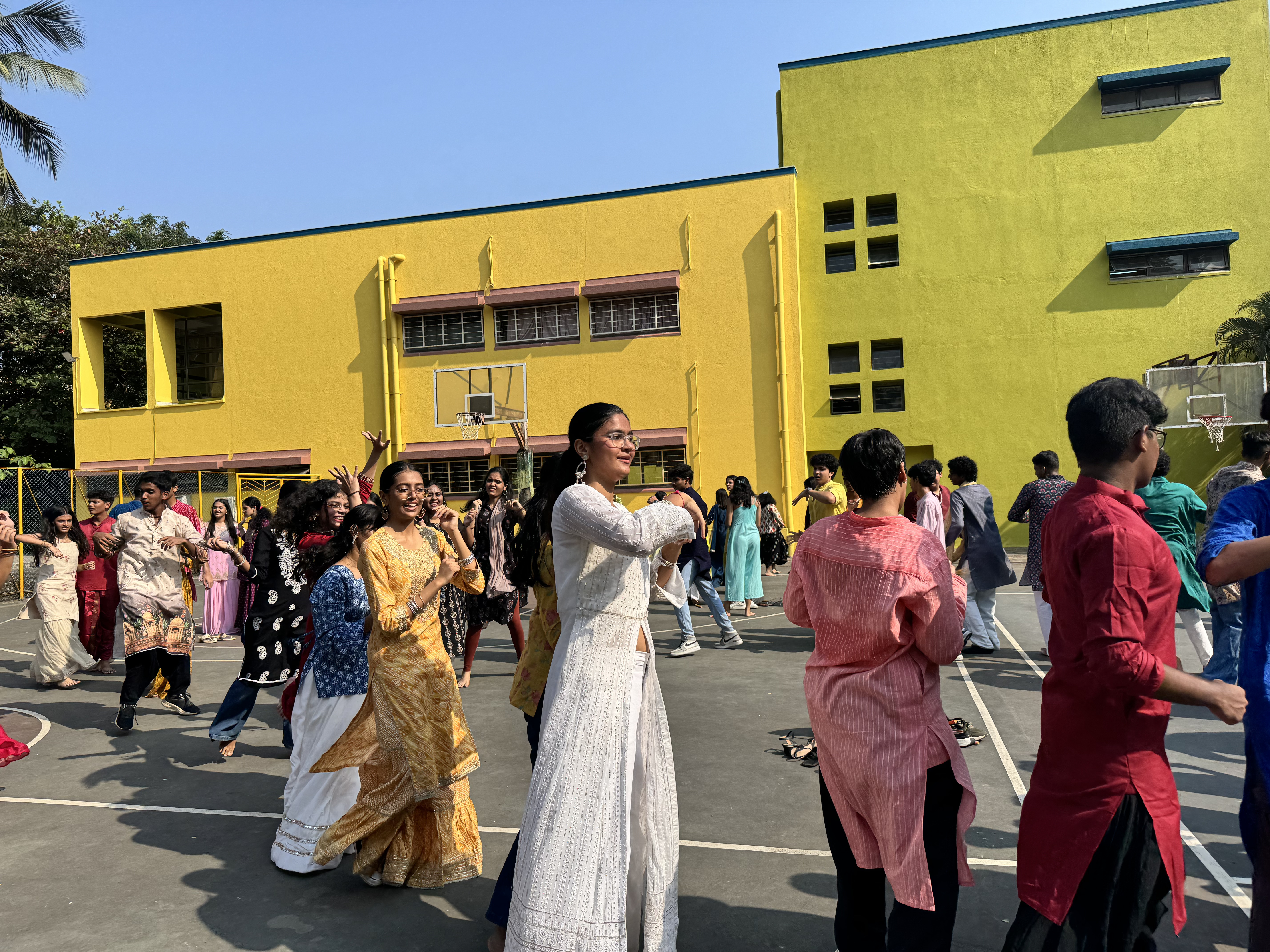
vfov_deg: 56.8
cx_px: 635
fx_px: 881
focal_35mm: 24
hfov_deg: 71.6
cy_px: 476
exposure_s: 1/3247
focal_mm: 6.76
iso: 80
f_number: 1.78
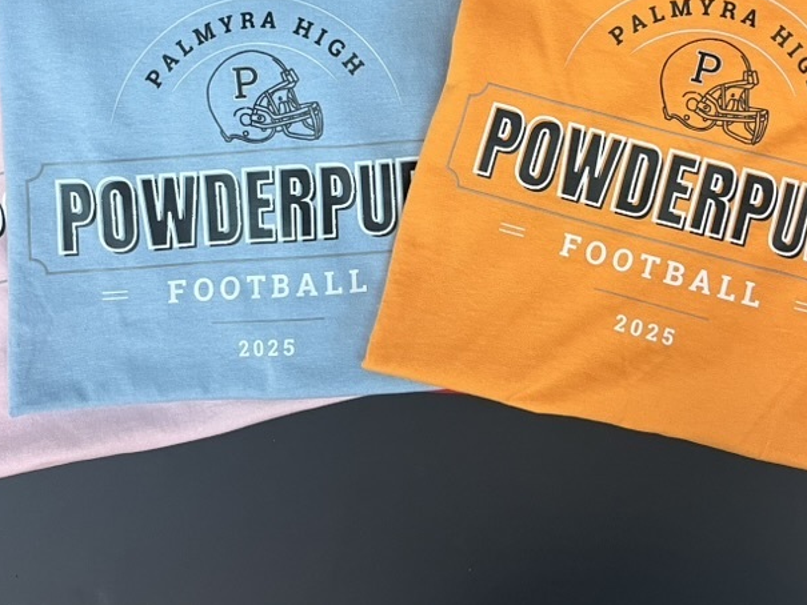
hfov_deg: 42.5
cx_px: 520
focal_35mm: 44
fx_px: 1026
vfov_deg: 31.9
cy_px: 112
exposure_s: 1/60
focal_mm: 5.1
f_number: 1.6
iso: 160
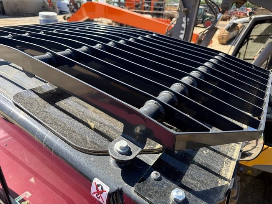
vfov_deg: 56.8
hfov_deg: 71.6
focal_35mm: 24
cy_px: 102
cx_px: 136
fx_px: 189
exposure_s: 1/1250
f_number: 1.78
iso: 100
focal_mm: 6.76
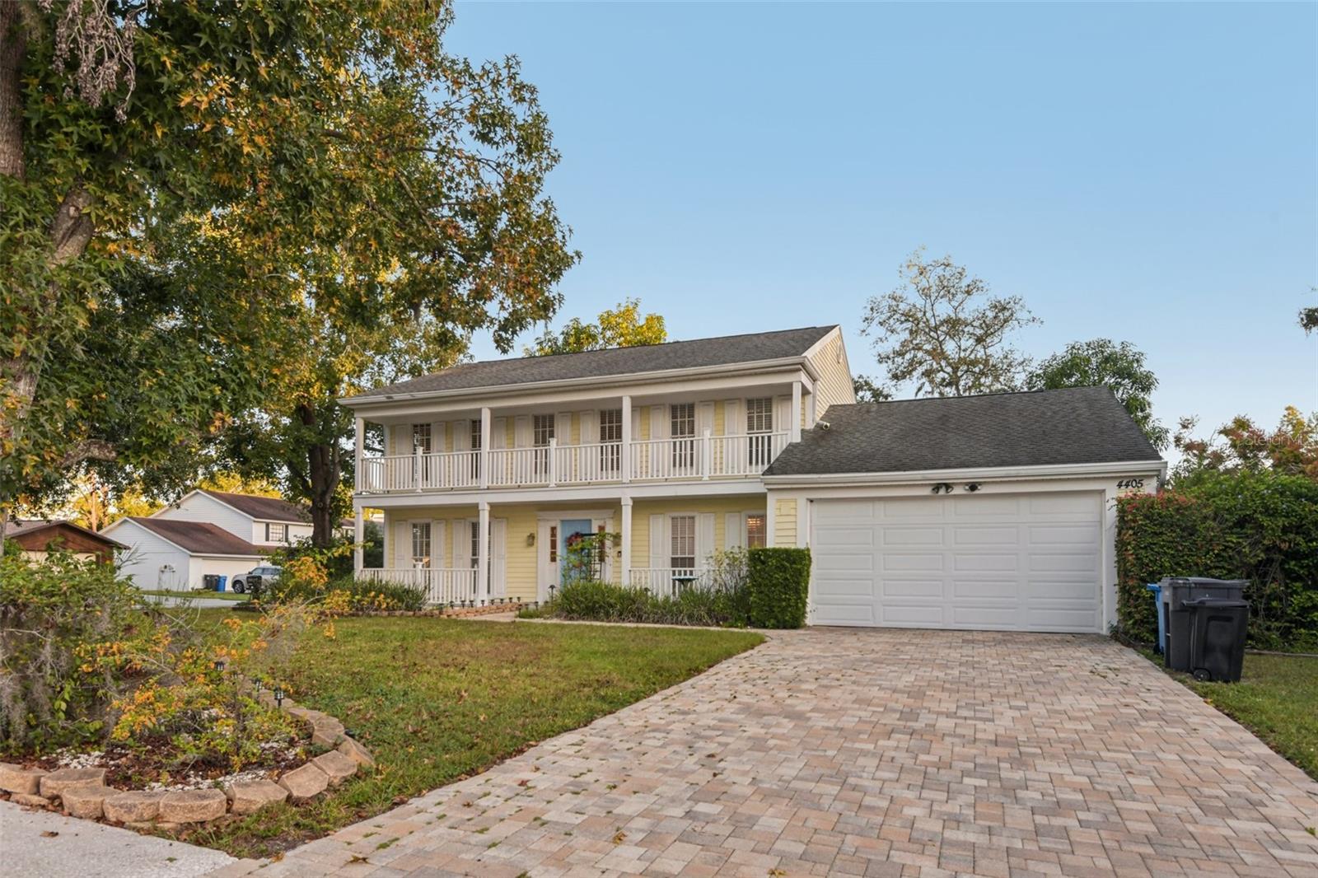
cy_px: 439
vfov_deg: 59.5
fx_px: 769
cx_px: 659
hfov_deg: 81.2
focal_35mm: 21
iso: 400
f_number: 8
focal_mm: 21
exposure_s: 1/125
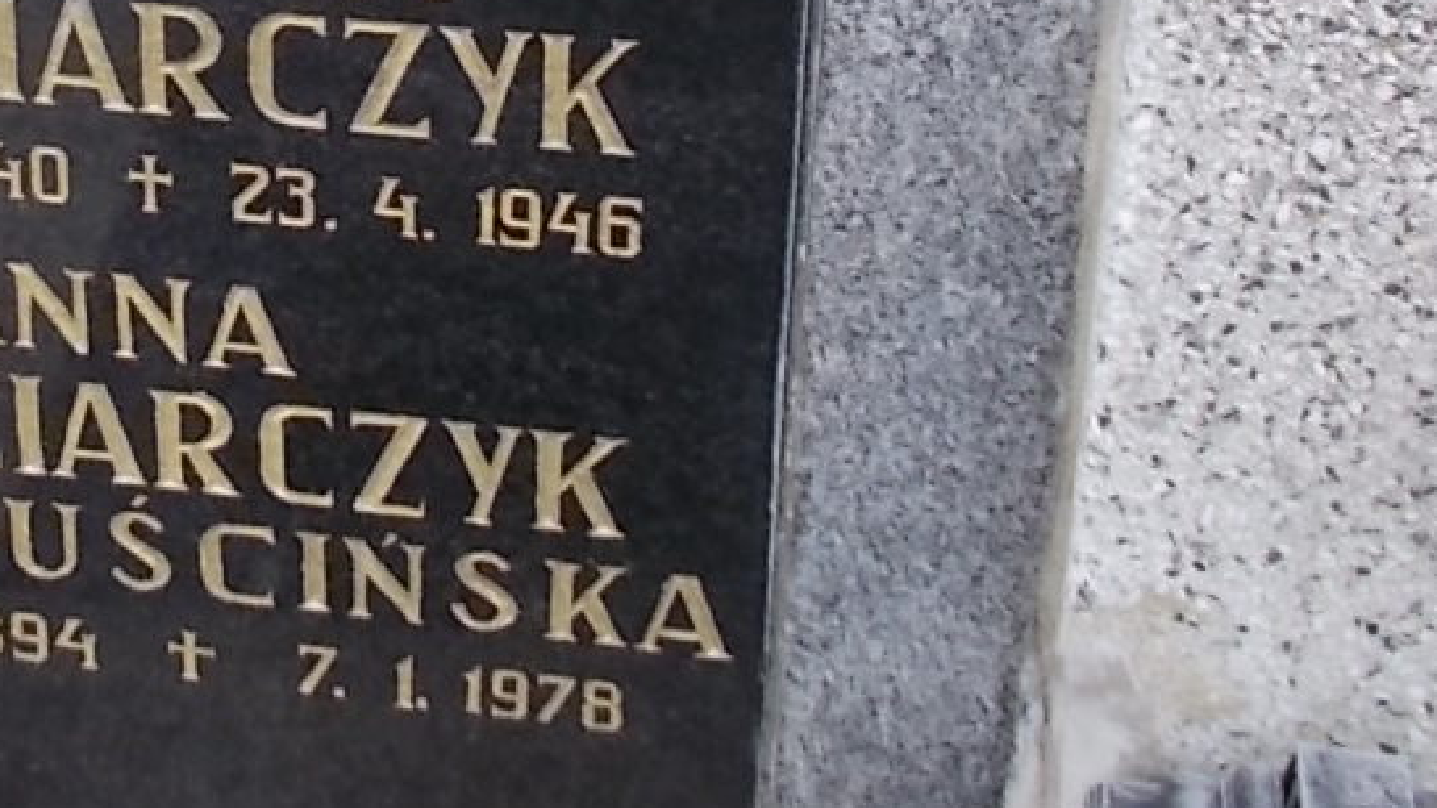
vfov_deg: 13.7
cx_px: 108
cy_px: -418
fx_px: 3162
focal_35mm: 83
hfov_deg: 24.8
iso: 80
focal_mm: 4.6
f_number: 3.2
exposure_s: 1/80
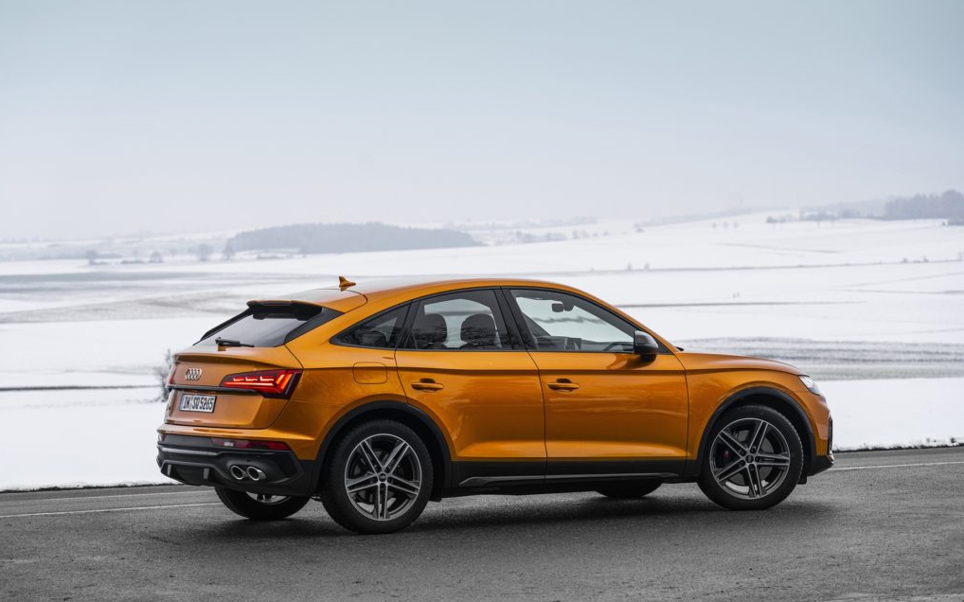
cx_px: 480
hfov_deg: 17.4
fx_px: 3152
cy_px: 319
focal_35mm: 120
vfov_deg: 10.9
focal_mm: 117
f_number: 5
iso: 160
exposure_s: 1/100
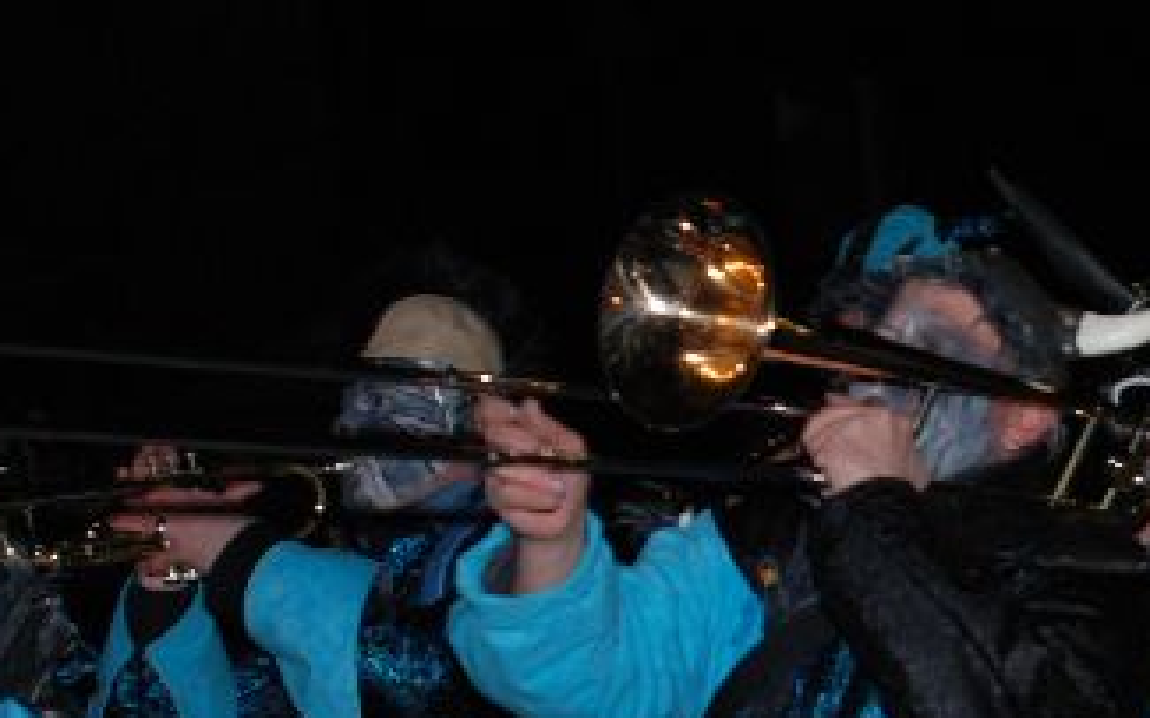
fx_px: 3322
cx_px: 1302
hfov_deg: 18.8
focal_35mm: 106
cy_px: 504
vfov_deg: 12.3
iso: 200
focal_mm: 22
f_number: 4
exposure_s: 1/60
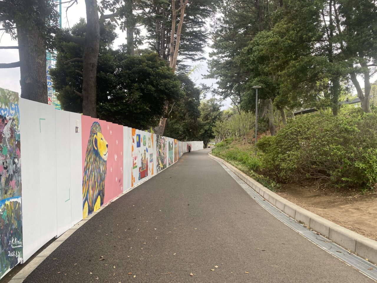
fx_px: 283
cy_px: 142
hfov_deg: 67.3
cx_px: 188
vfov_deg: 53.1
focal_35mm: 26
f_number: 1.8
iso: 50
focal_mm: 4.25
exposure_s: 1/121
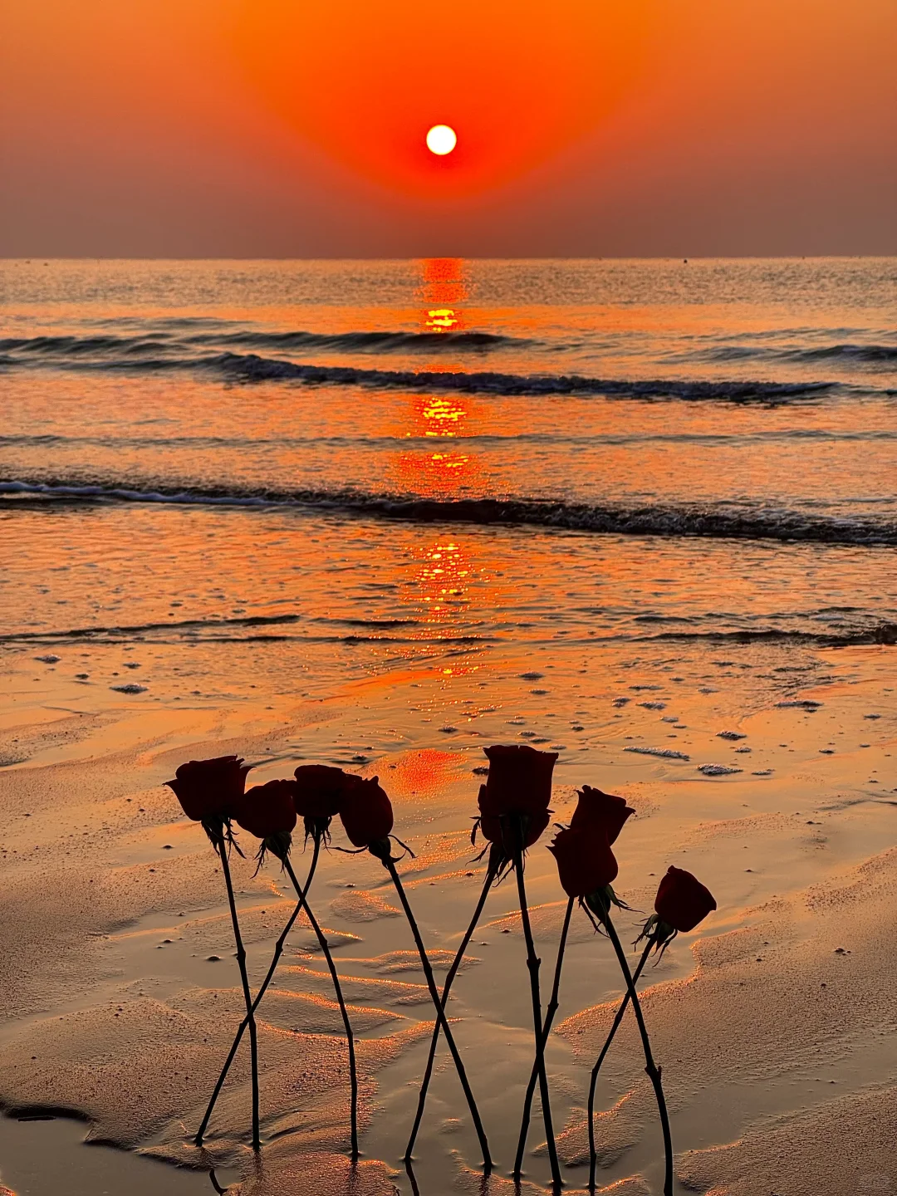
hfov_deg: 19.1
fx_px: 2660
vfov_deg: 25.3
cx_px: 448
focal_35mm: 77
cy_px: 598
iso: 25
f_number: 2.8
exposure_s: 1/163
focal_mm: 9
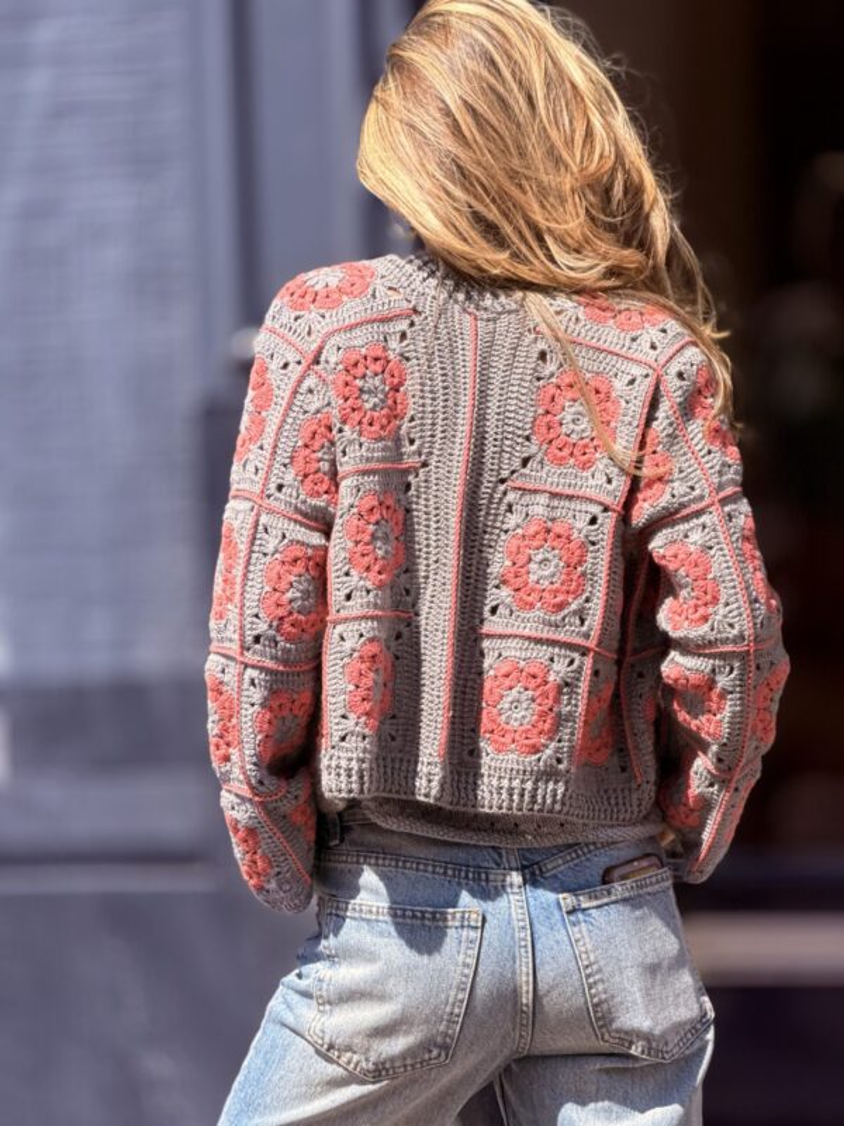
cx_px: 422
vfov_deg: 16.4
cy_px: 563
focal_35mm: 120
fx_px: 3901
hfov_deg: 12.3
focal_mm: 15.66
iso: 50
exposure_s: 1/1018
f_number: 2.8
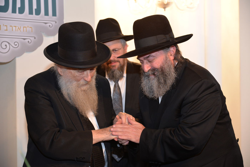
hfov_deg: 24.8
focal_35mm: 82
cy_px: 84
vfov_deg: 16.7
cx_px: 125
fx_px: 570
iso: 1600
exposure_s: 1/160
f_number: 5
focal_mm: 82
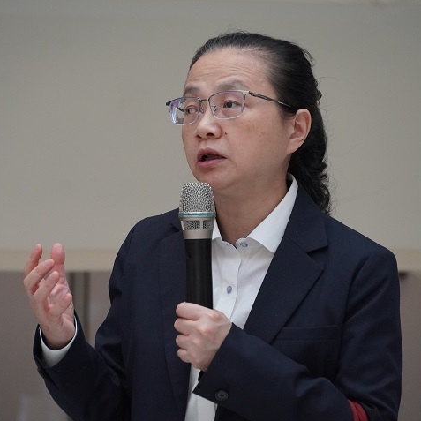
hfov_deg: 6.7
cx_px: 186
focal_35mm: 260
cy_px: 210
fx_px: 3573
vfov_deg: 6.7
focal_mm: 135
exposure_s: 1/250
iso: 2000
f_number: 5.6
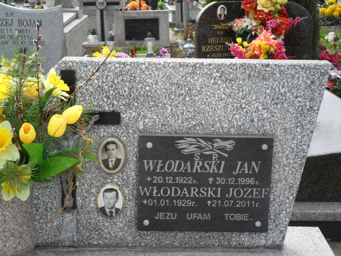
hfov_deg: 26.3
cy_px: 128
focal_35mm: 74
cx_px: 170
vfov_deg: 19.9
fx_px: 729
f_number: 3.9
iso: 100
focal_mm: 13.2
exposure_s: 1/250
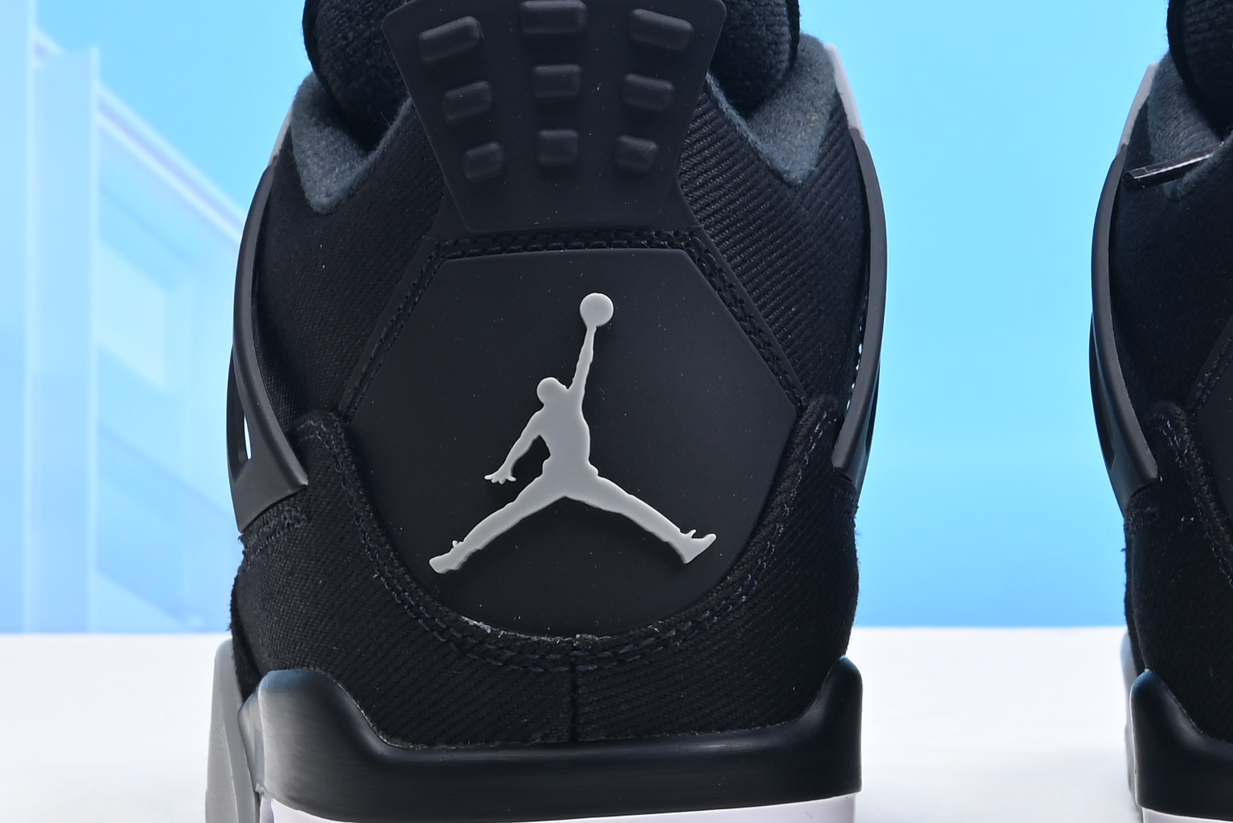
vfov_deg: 10.7
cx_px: 849
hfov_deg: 16.0
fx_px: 4386
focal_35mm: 128
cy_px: 108
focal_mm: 37
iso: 100
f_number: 16
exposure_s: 1/2
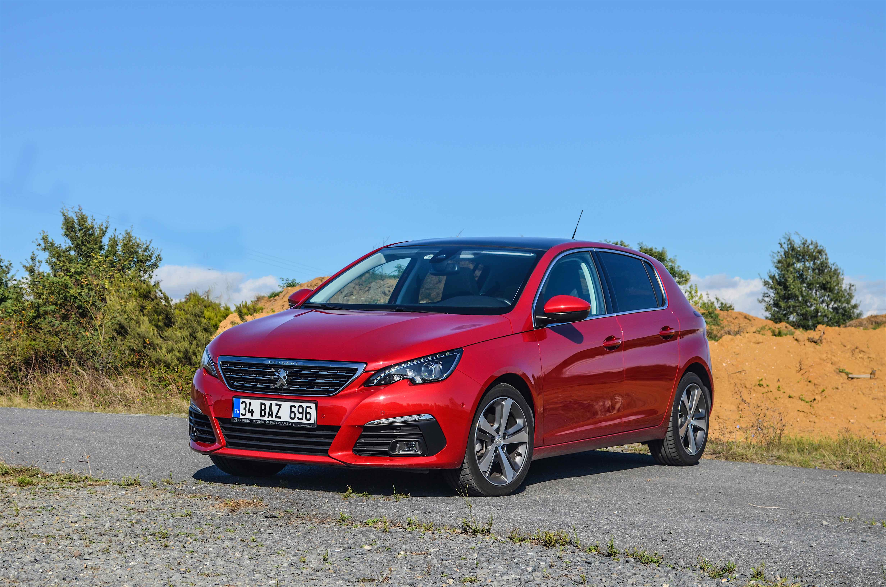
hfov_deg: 27.0
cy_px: 294
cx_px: 443
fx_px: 1842
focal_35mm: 75
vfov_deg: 18.1
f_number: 9
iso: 100
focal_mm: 50
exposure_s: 1/320
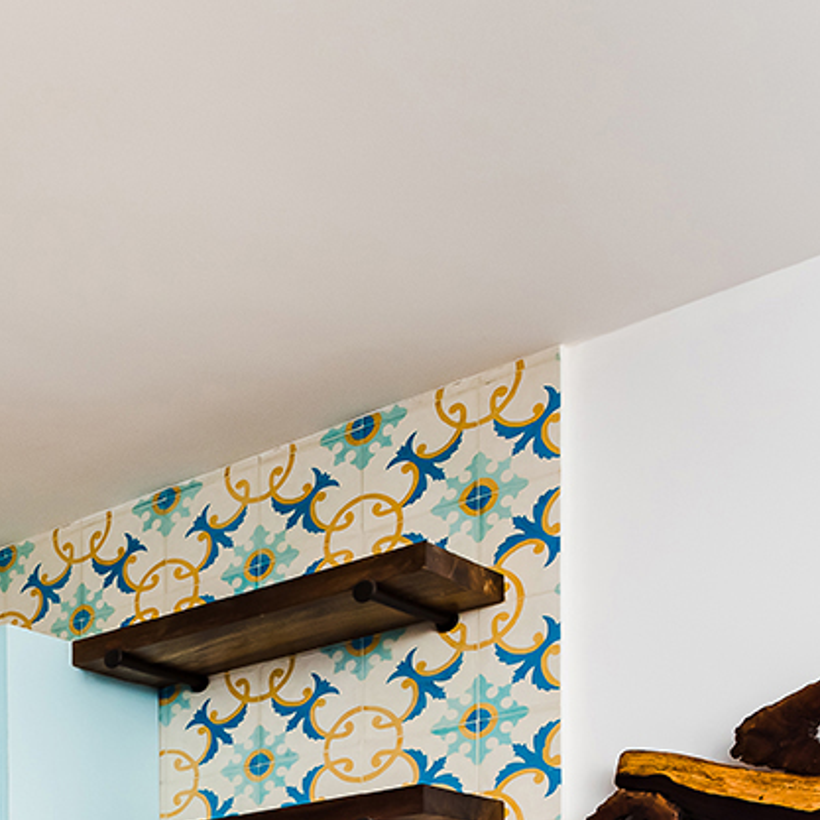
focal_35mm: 55
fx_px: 1474
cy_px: 1143
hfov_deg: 23.1
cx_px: -501
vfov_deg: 25.4
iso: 200
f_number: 8
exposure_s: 1/200
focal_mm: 15
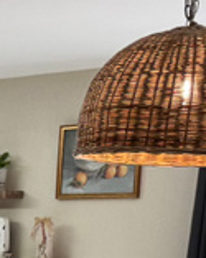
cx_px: -191
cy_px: 398
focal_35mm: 153
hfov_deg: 9.5
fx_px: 1169
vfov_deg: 12.0
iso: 160
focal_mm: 6.76
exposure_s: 1/120
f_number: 1.78
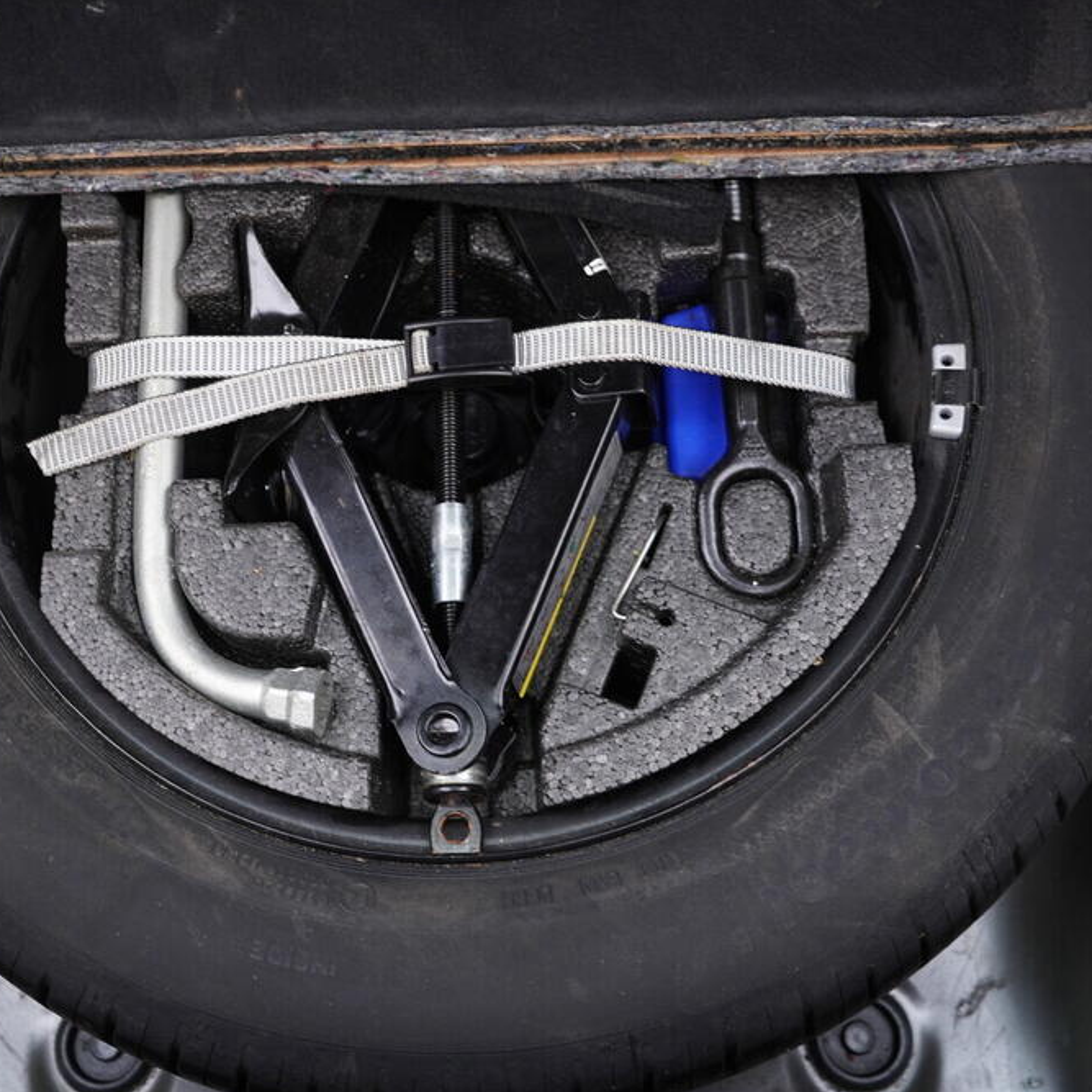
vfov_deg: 36.1
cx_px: 447
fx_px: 1677
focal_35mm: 47
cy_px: 541
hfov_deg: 36.0
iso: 250
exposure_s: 1/40
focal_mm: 24
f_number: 2.8
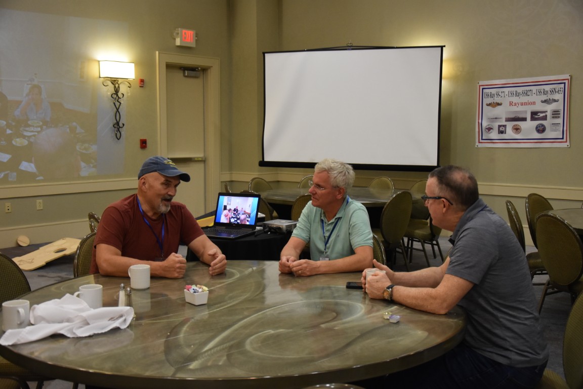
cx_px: 292
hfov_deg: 46.4
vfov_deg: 31.9
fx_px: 680
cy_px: 194
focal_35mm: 42
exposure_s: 1/60
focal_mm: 28
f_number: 4
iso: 1800
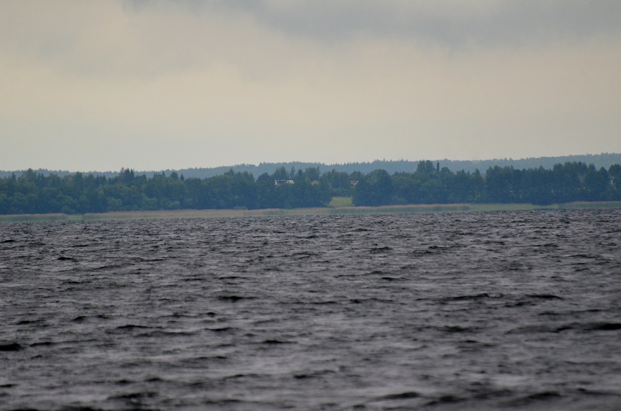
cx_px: 310
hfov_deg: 4.6
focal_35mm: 450
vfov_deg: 3.0
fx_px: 7744
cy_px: 206
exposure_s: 1/200
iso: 1600
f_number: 5.6
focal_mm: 300
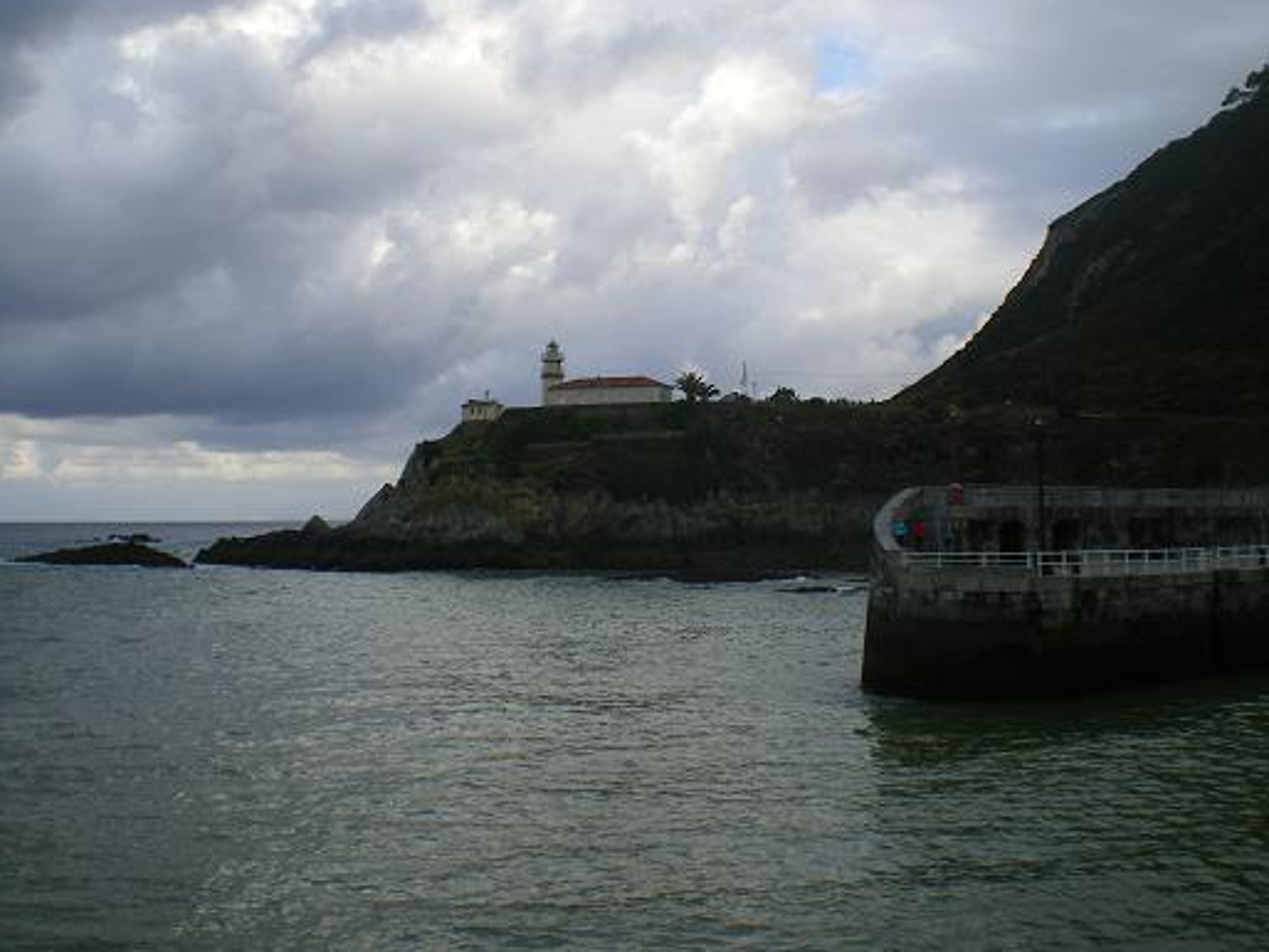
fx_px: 1430
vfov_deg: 36.8
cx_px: 627
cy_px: 478
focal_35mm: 39
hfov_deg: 47.8
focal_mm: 6.3
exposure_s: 1/200
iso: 64
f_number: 4.6
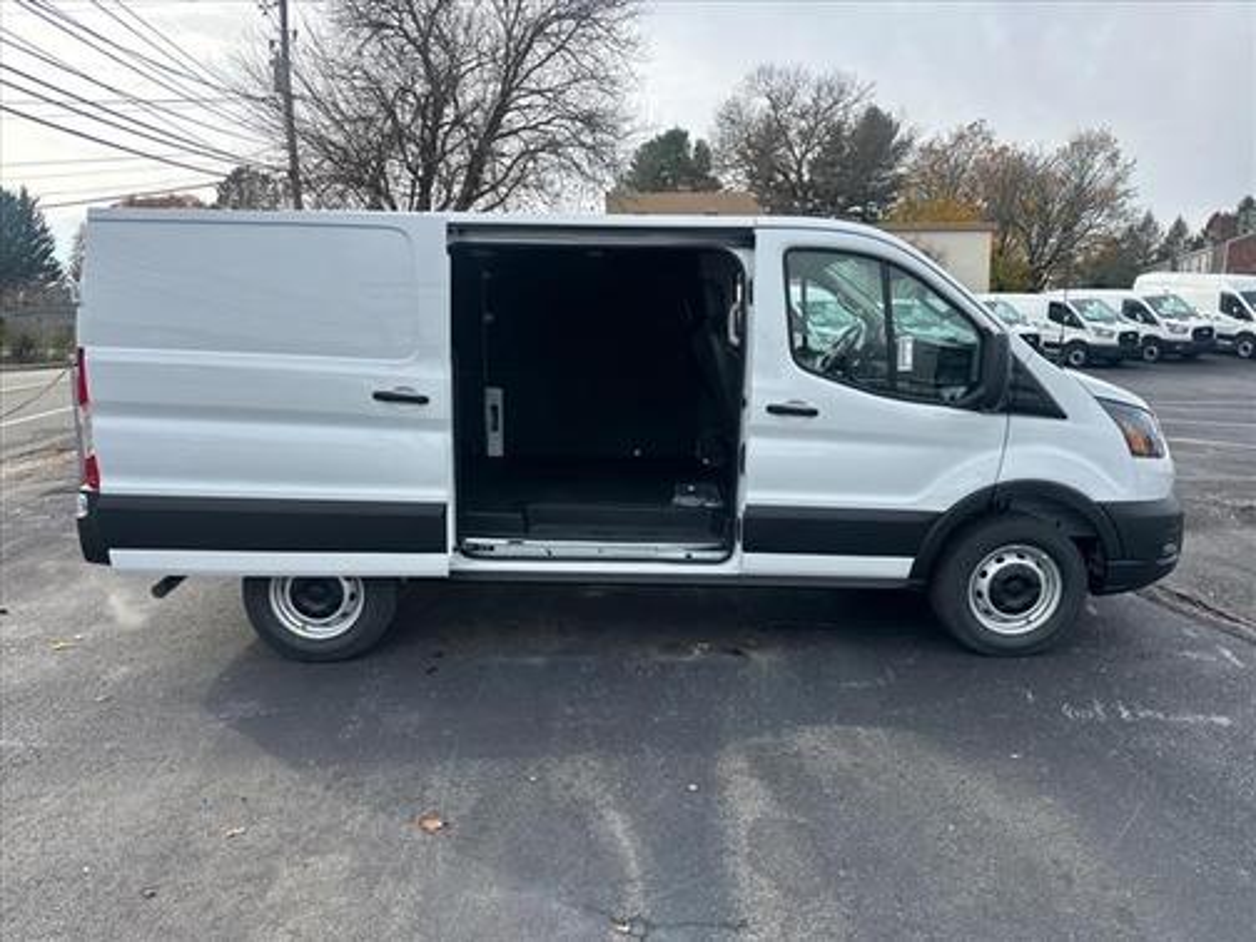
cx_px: 628
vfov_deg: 56.8
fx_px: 871
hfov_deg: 71.6
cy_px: 471
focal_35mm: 24
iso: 80
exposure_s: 1/2155
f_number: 1.78
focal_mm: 6.86
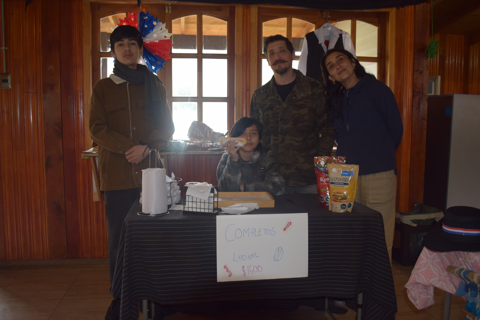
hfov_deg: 59.5
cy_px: 160
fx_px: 420
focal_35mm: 32
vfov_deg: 41.7
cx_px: 240
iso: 400
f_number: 3.8
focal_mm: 21
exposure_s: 1/40
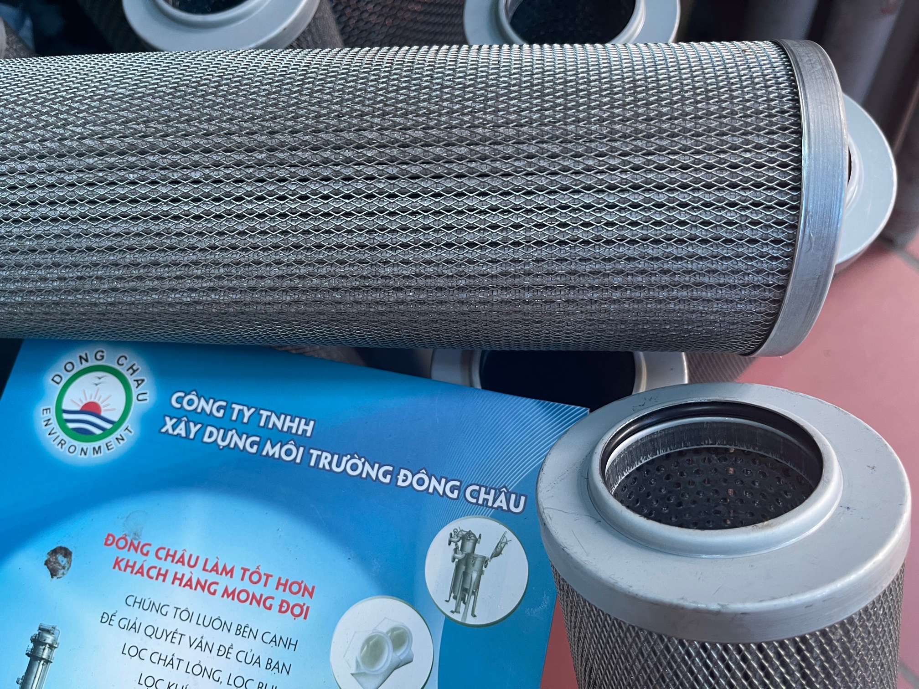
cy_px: 344
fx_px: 690
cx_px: 460
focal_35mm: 26
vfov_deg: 53.1
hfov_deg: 67.3
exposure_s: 1/50
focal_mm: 5.1
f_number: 1.6
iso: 160
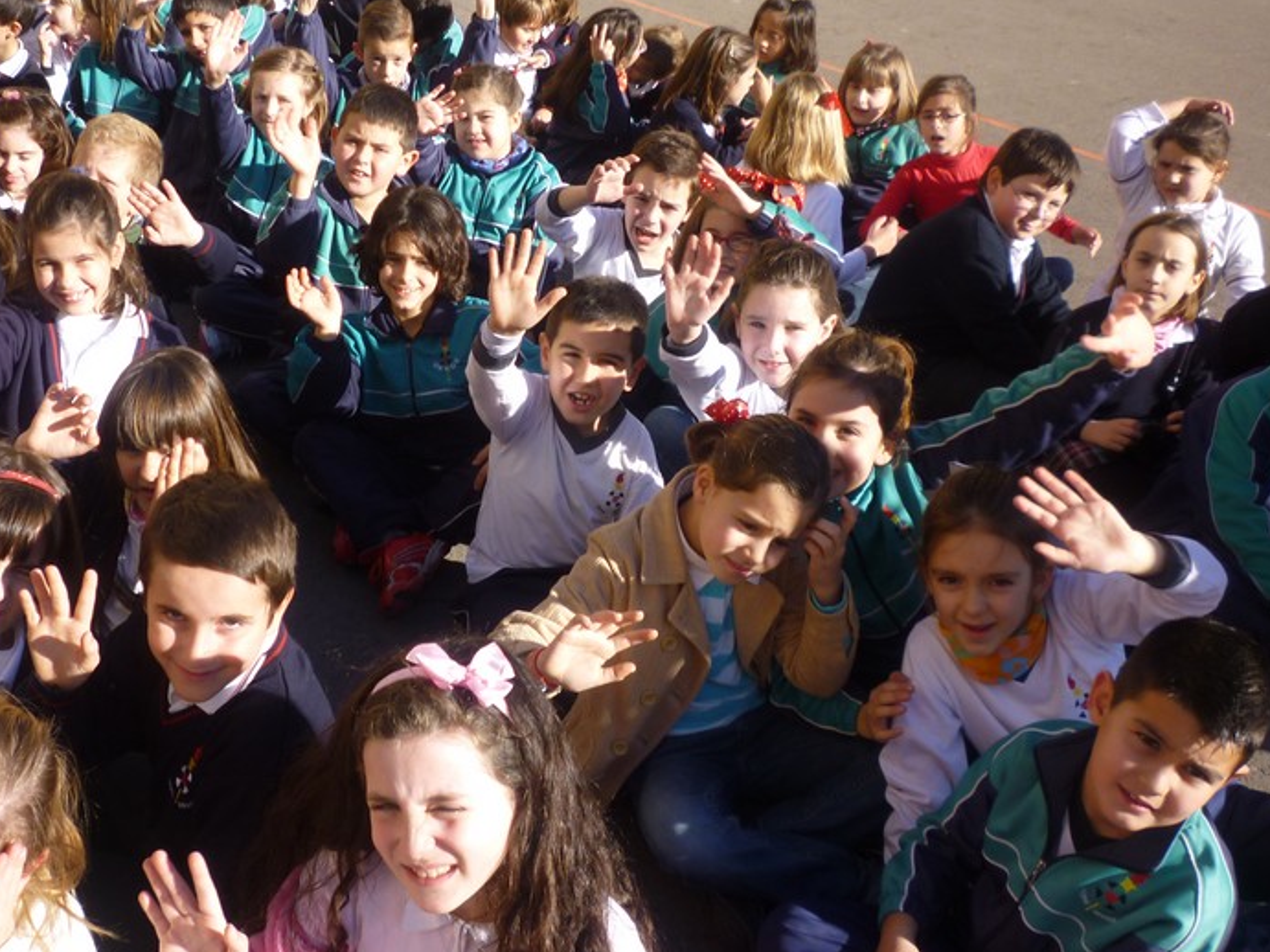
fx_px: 1577
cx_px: 454
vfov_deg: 33.5
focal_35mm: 43
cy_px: 379
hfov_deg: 43.4
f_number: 3.3
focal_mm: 5.2
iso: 80
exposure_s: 1/500
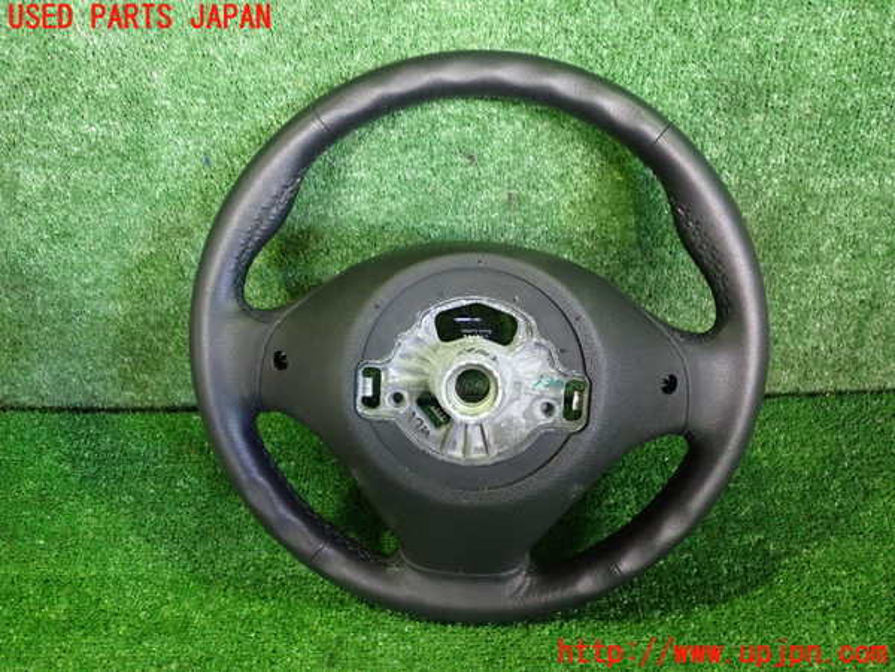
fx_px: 776
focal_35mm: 30
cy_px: 336
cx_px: 448
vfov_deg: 46.8
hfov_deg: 60.0
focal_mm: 5.4
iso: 800
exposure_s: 1/25
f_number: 2.3
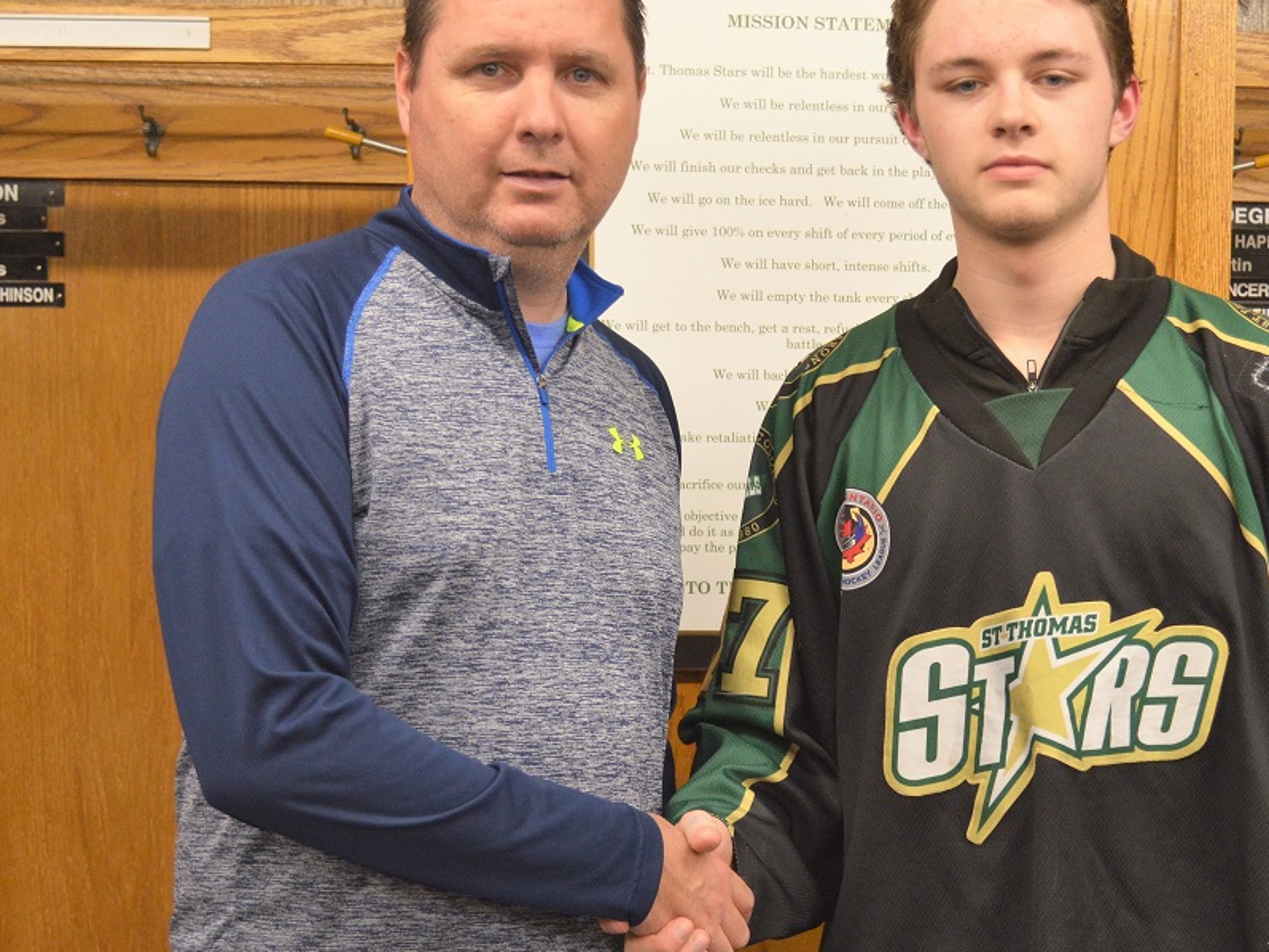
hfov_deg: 40.2
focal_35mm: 47
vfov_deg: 30.9
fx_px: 1723
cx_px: 777
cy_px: 451
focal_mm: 26
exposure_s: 1/60
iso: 800
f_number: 4.2
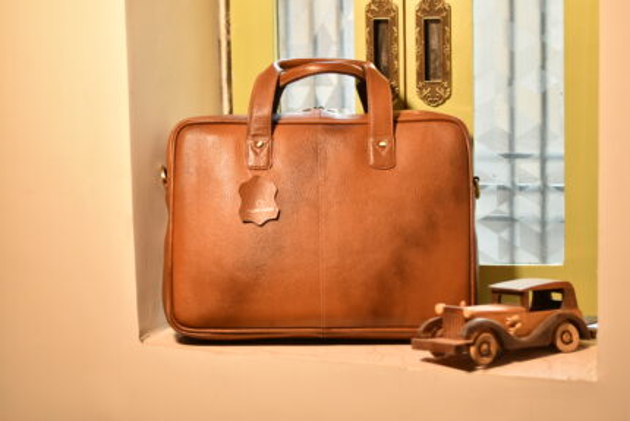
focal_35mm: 75
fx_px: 1313
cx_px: 315
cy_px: 210
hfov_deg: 27.0
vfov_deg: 18.2
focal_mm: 50
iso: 250
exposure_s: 1/80
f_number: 1.8
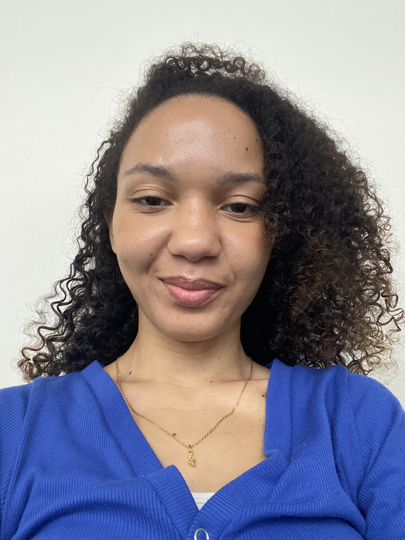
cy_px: 270
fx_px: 468
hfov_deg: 46.8
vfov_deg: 60.0
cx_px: 202
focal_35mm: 30
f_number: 2.2
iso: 250
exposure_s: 1/60
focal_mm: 2.71
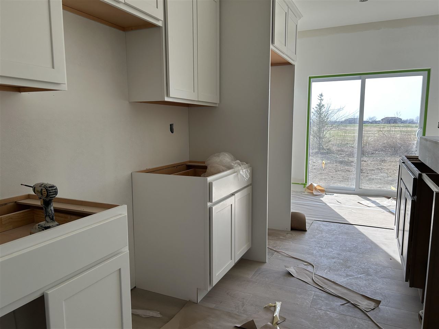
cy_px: 164
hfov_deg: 67.3
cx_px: 220
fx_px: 330
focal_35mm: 26
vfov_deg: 53.1
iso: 50
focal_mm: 5.7
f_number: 1.5
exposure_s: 1/666
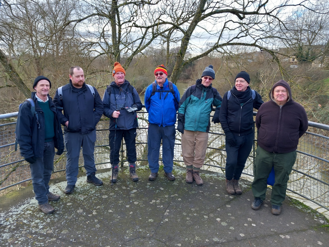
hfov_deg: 65.3
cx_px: 164
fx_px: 257
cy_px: 124
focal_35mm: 27
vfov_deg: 51.4
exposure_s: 1/50
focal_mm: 4
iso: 25
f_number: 1.8
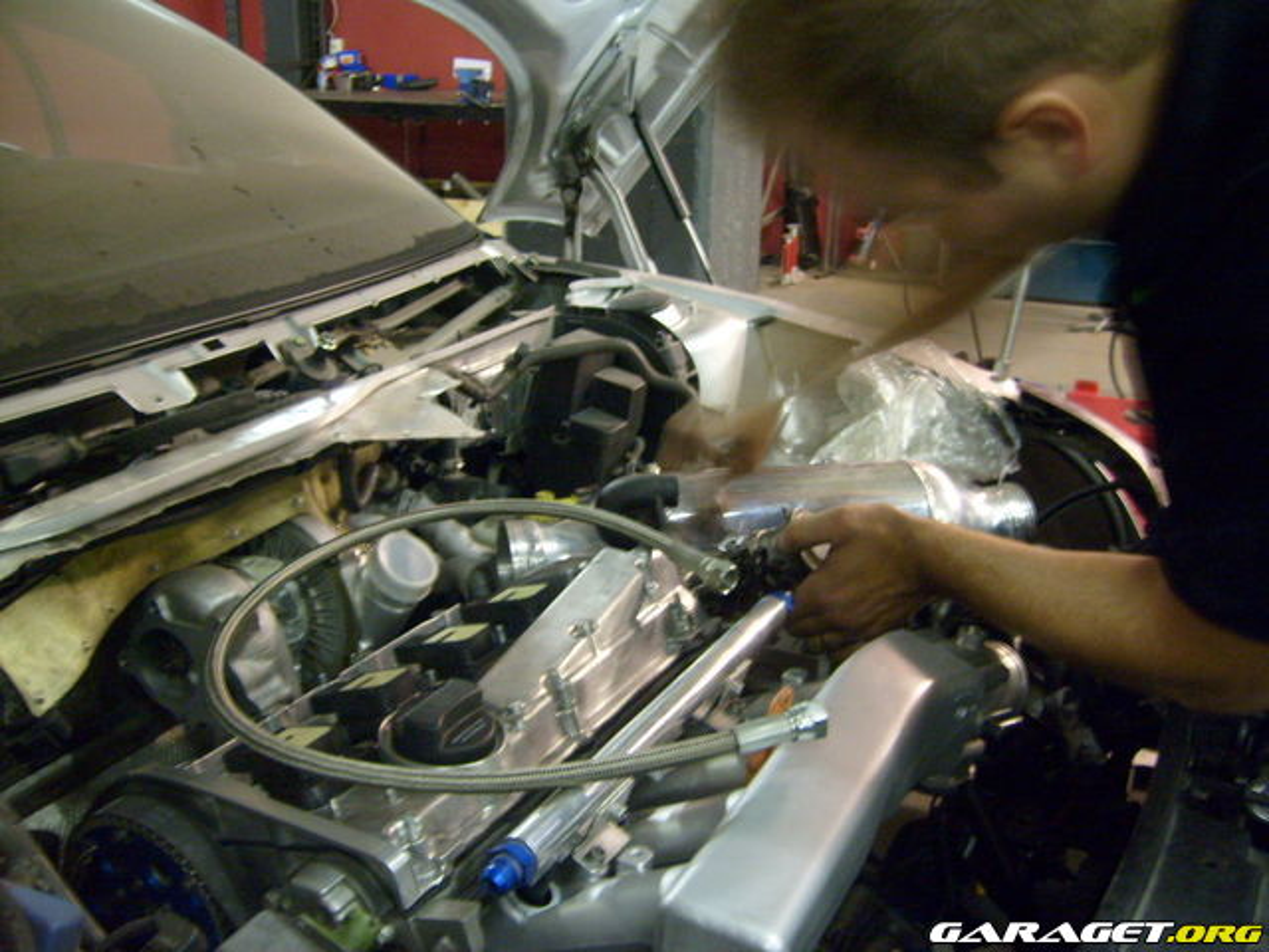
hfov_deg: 52.6
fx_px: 1283
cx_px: 634
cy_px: 476
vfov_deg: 40.7
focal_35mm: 35
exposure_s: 1/3
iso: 200
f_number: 2.8
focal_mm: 5.8
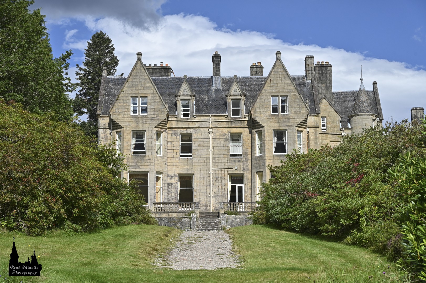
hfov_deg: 27.0
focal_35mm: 75
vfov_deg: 18.2
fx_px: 887
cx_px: 213
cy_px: 142
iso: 200
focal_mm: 75
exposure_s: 1/1000
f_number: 8
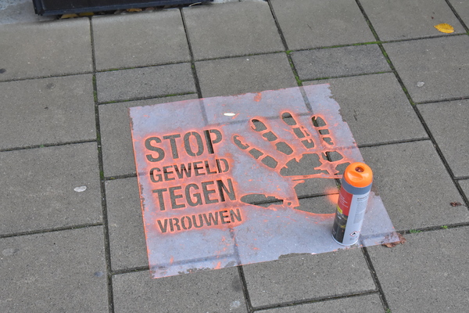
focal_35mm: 54
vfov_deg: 25.1
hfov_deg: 36.9
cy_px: 156
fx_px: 703
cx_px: 234
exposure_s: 1/320
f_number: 9
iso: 4000
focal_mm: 36
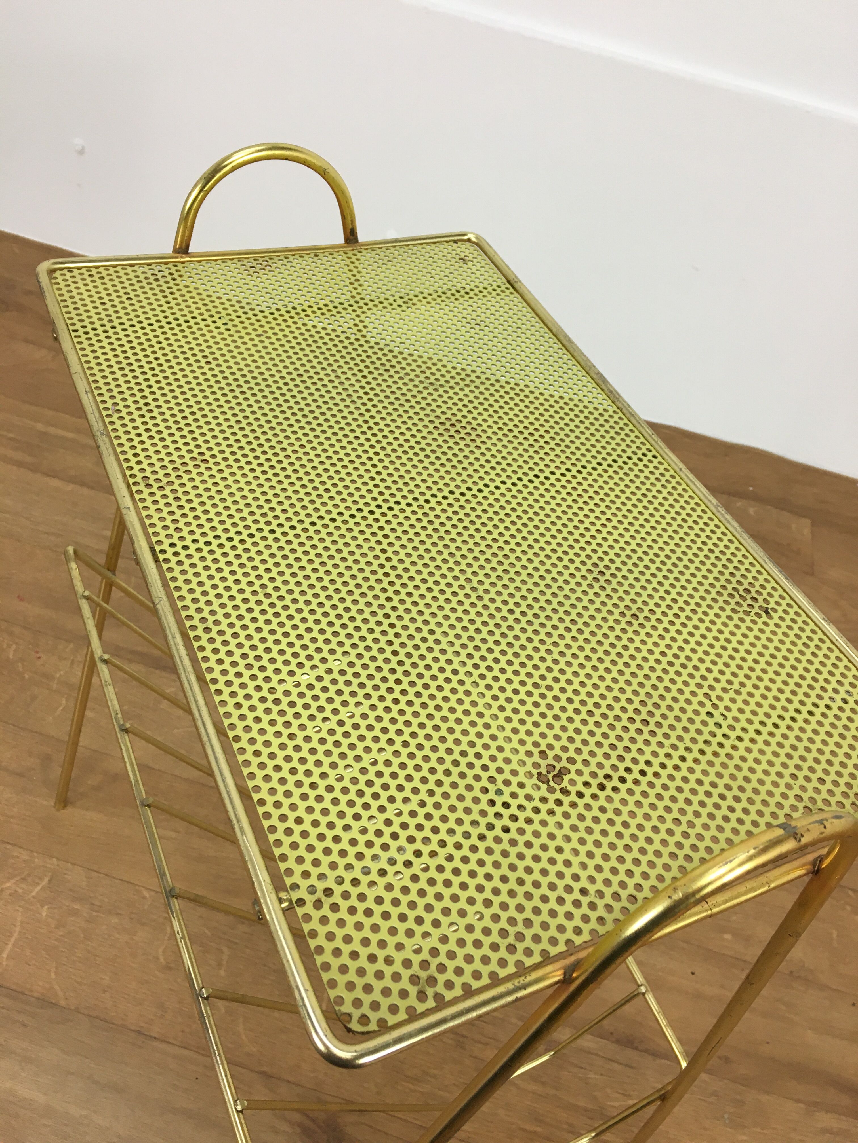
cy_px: 572
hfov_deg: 48.2
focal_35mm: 29
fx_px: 958
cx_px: 429
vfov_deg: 61.7
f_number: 2.2
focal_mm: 4.15
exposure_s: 1/33
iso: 32
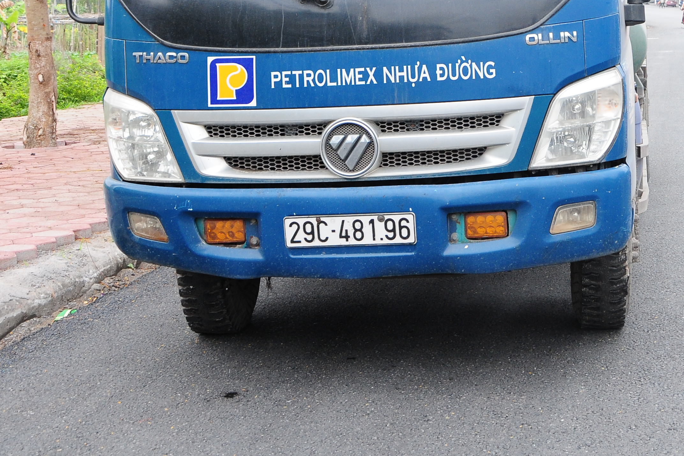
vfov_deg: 18.5
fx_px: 1368
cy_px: 11
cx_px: 557
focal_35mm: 72
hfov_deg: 27.5
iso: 400
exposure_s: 1/200
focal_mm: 24
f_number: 6.3
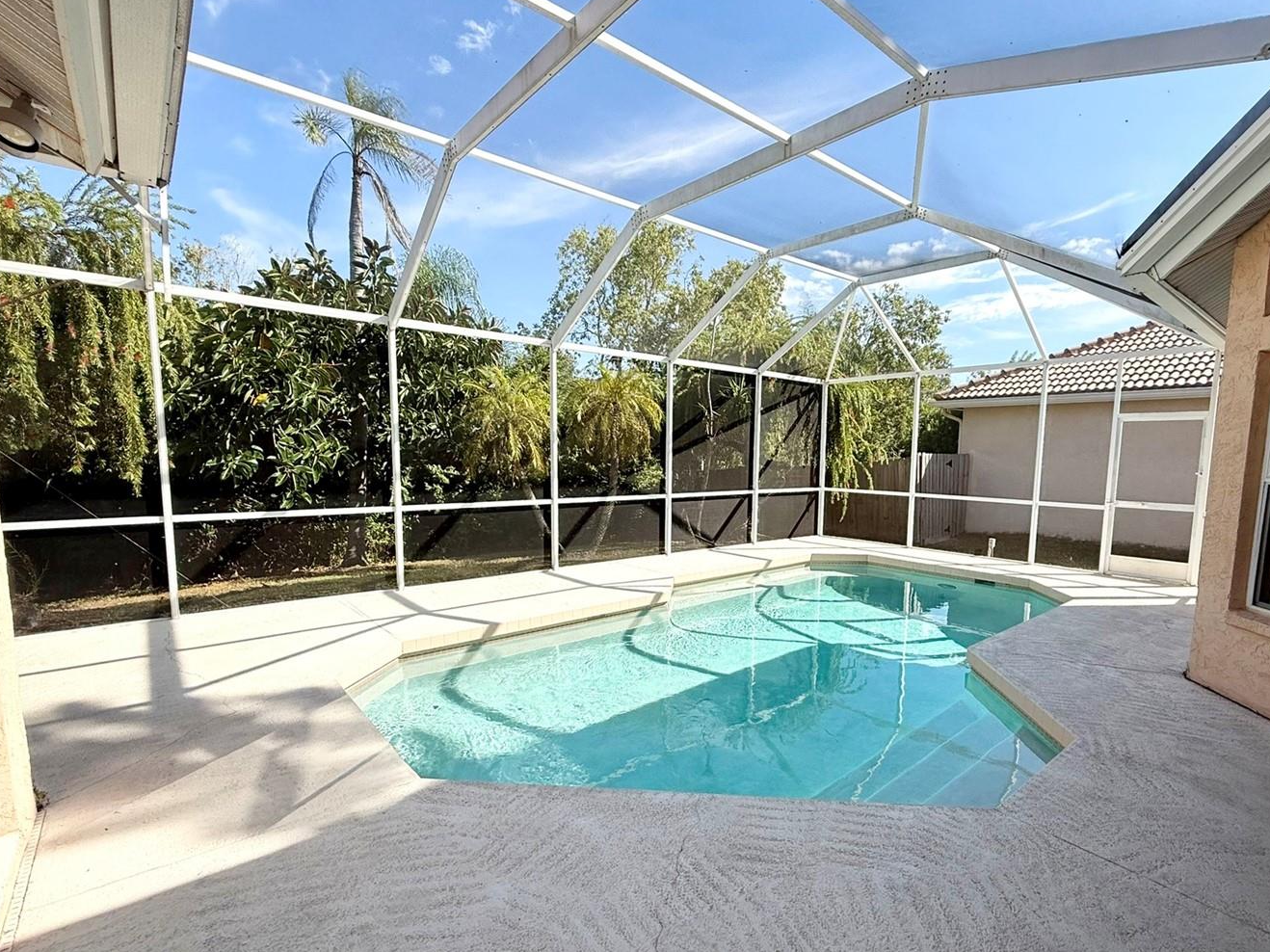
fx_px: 624
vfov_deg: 74.5
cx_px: 698
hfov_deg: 90.8
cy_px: 524
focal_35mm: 17
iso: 50
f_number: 2.2
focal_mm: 2.22
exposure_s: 1/1033
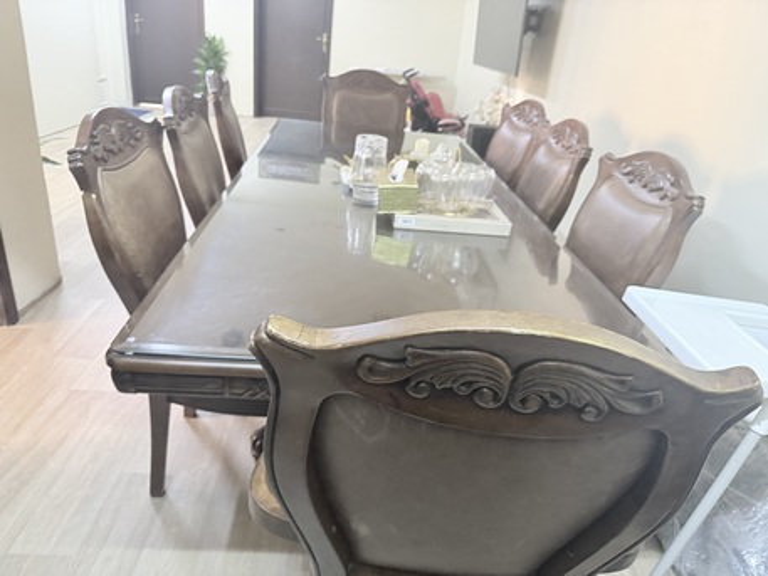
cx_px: 384
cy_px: 288
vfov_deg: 56.8
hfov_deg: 71.6
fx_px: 533
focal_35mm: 24
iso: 800
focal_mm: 6.76
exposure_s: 1/40
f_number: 1.78
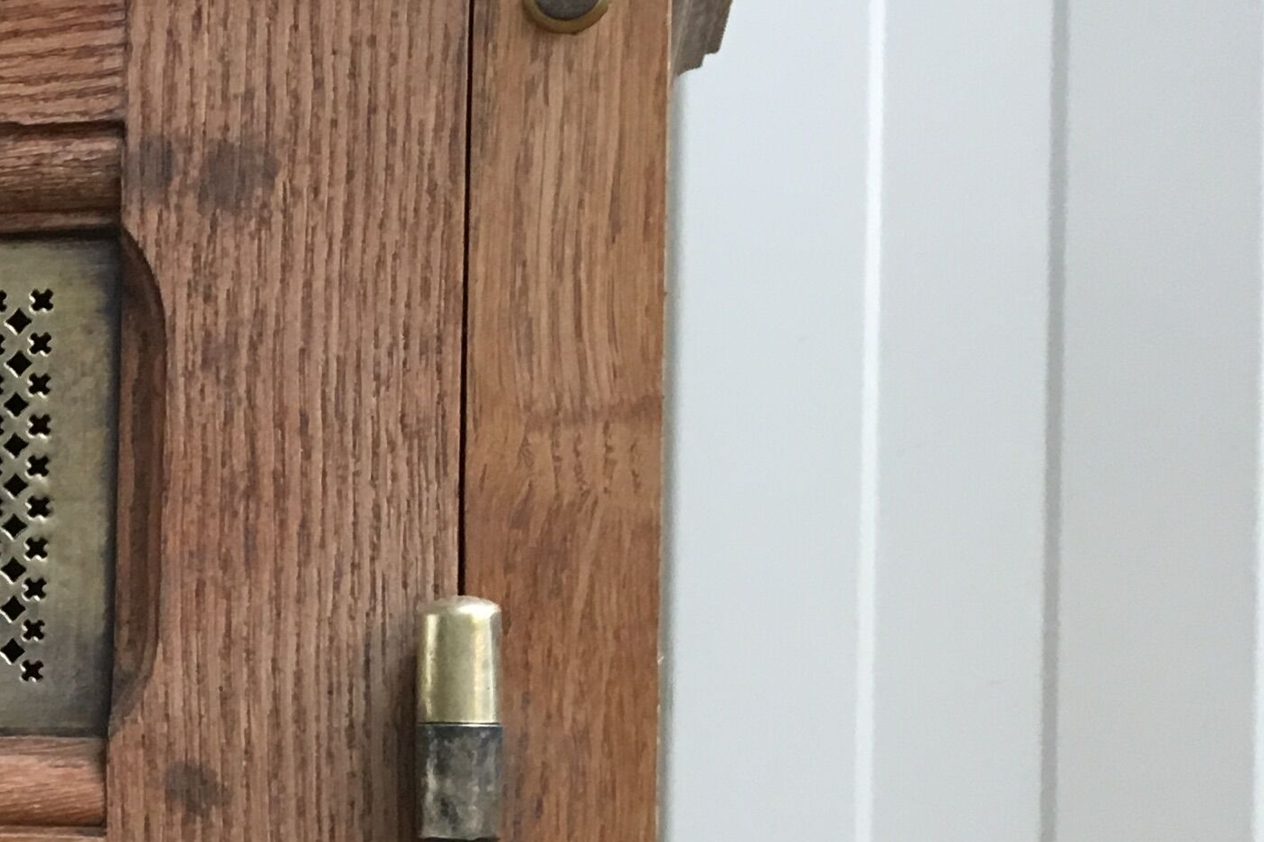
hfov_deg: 20.6
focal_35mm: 87
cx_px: -536
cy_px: 685
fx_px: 3054
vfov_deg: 15.6
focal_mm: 4.15
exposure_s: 1/33
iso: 125
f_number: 2.2
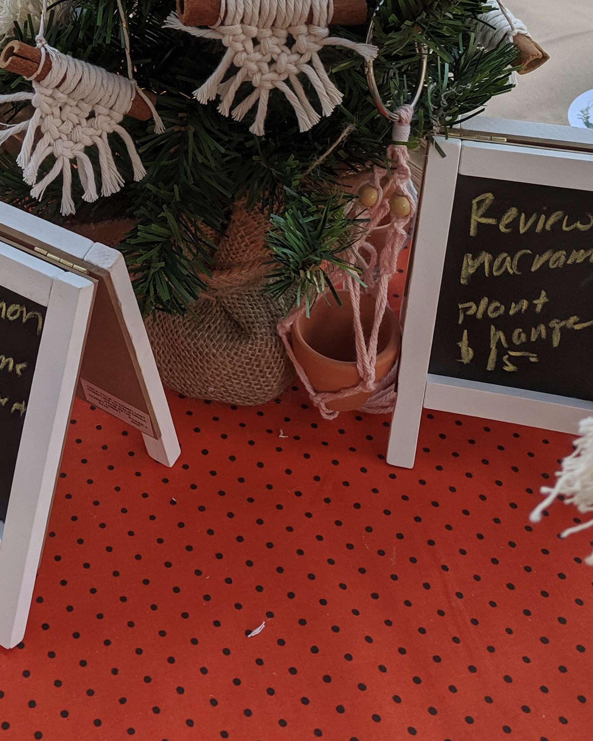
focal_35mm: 55
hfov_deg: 26.6
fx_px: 1207
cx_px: 48
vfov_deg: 32.7
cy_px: 97
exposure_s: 1/185
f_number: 2
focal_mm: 4.67
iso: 57
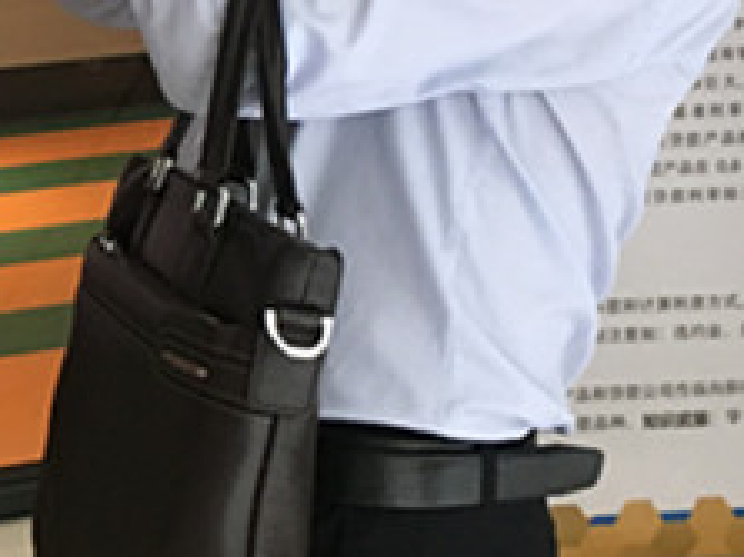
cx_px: -330
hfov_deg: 15.7
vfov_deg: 12.5
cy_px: 32
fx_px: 2513
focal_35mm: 117
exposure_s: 1/33
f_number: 2.2
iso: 160
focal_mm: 4.15
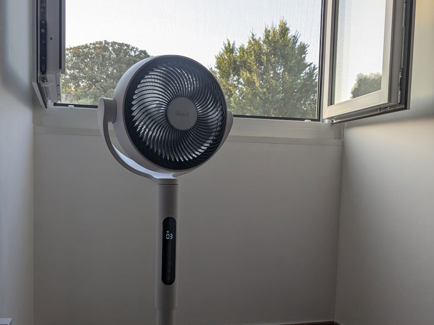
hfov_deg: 50.1
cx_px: 213
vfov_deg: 38.5
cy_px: 196
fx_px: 464
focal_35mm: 37
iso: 41
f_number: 1.73
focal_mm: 4.38
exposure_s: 1/149
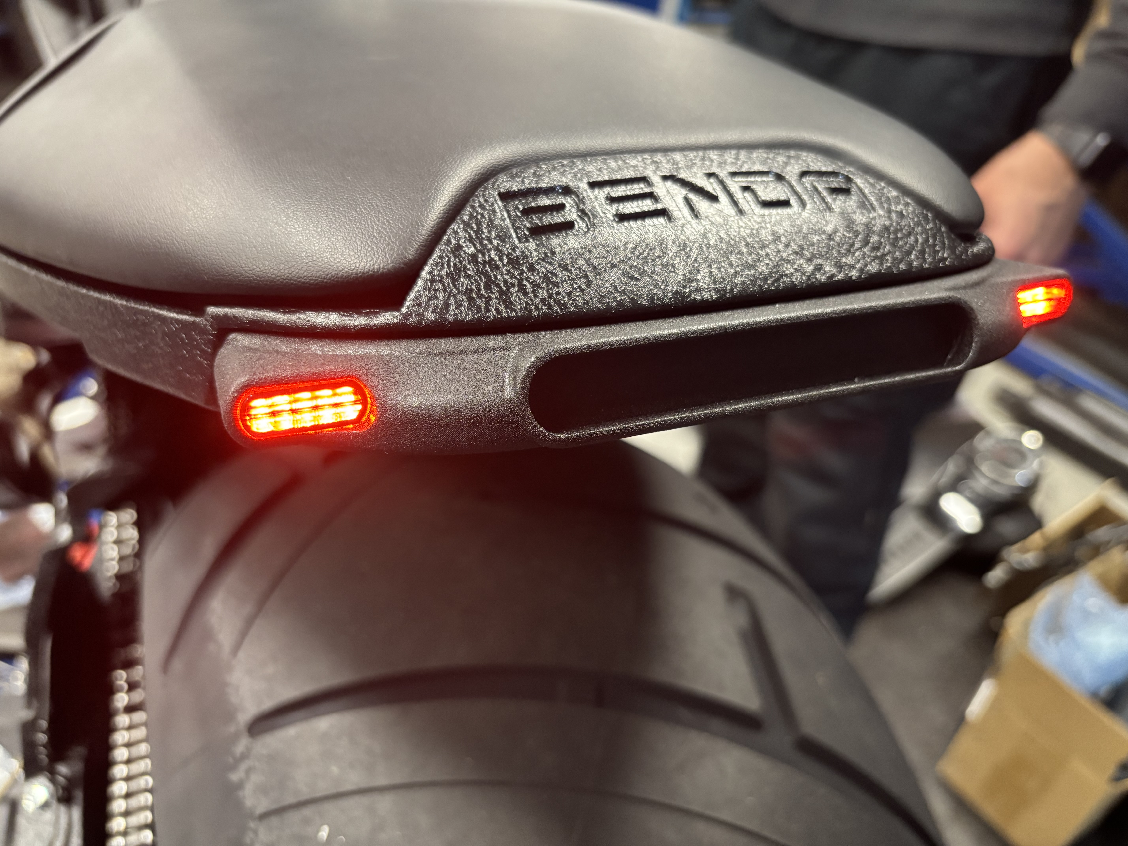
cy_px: 423
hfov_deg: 67.3
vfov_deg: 53.1
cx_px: 564
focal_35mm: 26
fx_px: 847
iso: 400
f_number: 1.6
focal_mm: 5.96
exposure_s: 1/50
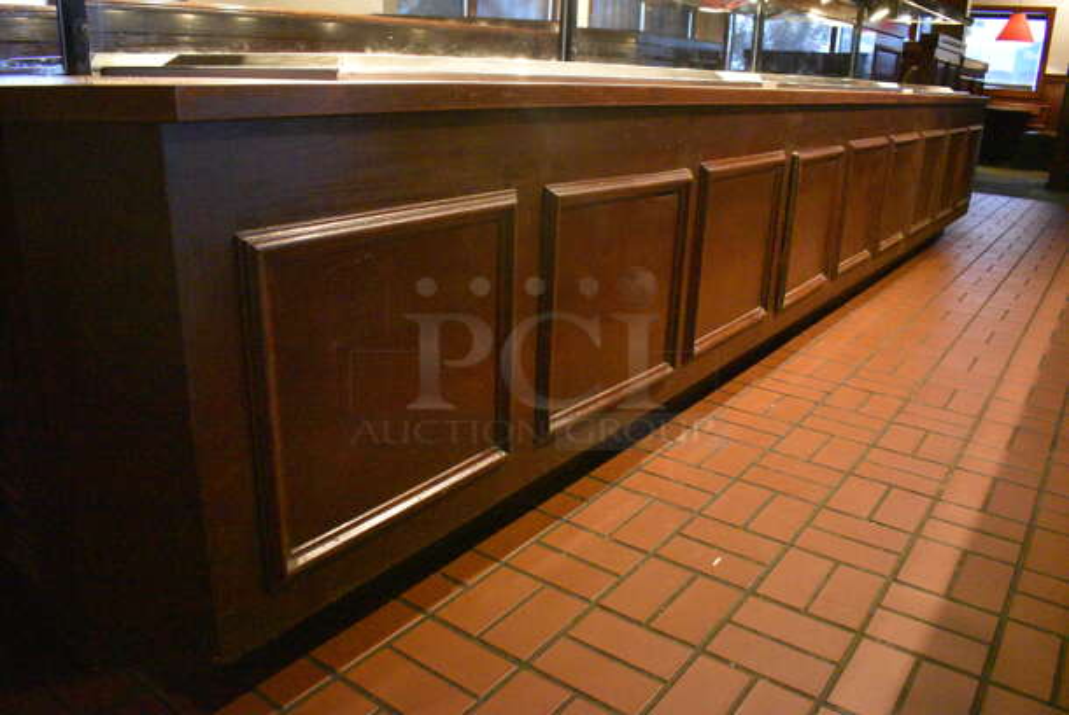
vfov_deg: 48.0
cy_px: 358
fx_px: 802
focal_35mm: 27
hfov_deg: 67.3
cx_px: 534
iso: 12800
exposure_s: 1/60
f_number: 3.5
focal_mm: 18
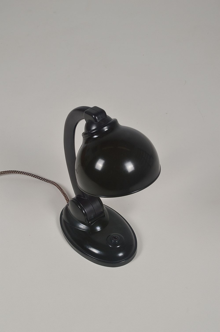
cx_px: 110
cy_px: 166
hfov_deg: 23.7
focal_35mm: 57
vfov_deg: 35.1
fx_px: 523
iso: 100
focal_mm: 38
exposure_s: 1/100
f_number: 22
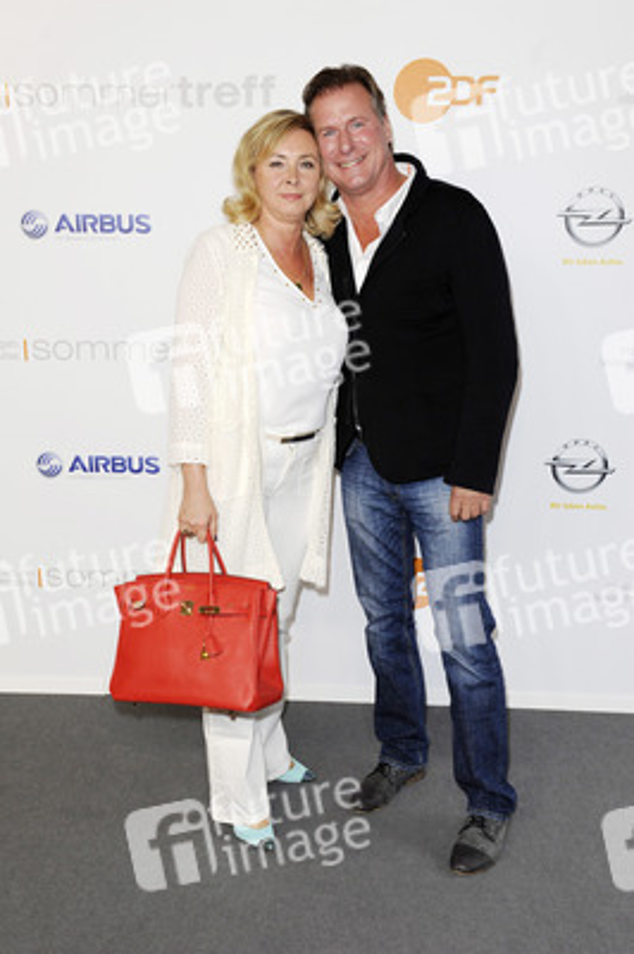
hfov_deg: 31.8
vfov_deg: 46.4
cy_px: 477
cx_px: 317
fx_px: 1111
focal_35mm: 42
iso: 800
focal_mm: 42
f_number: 6.3
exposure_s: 1/160
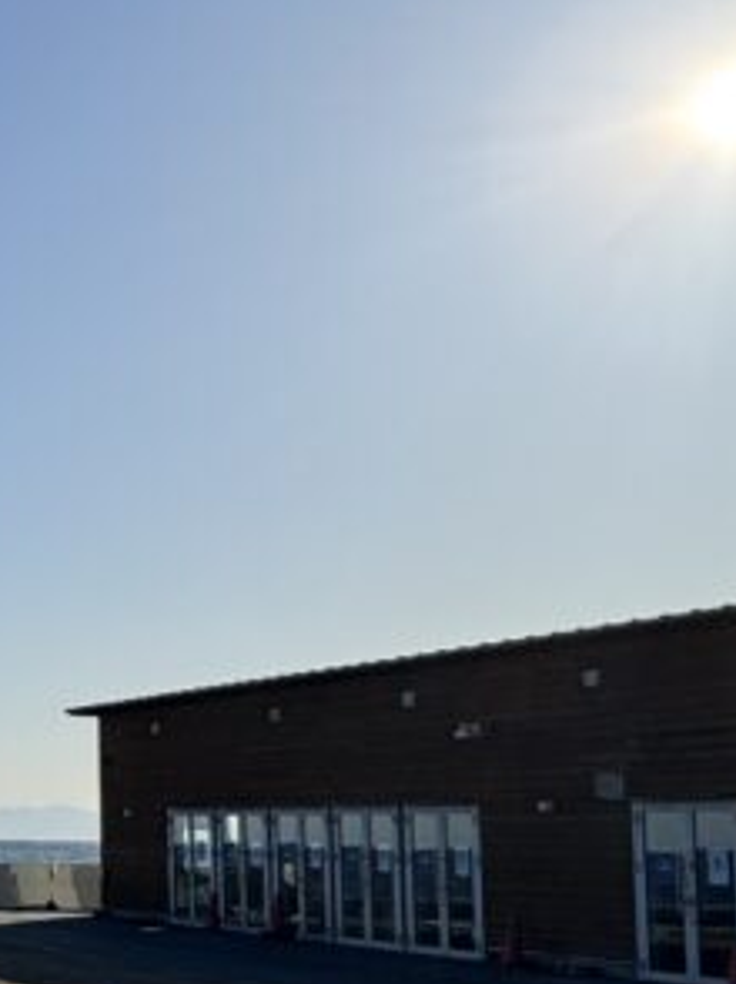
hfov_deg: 16.4
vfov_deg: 31.3
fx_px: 1732
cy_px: 713
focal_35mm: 61
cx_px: -840
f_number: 2.2
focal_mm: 2.22
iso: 40
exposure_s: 1/4132
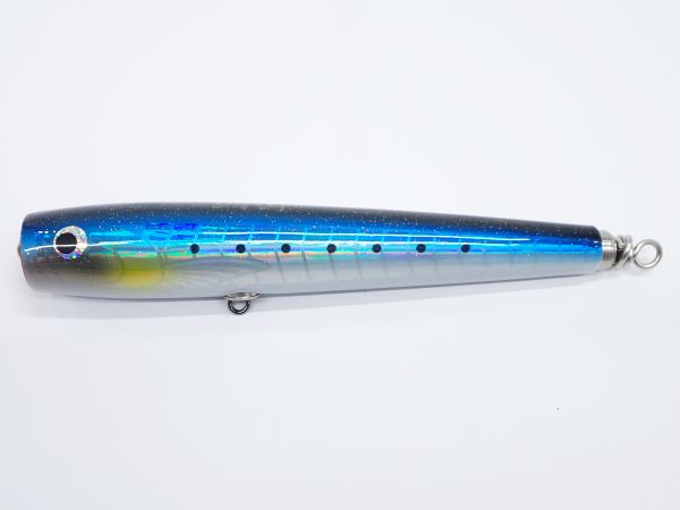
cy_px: 255
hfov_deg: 51.4
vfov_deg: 39.7
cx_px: 340
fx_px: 707
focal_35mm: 36
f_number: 2.5
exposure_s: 1/80
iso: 200
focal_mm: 6.37
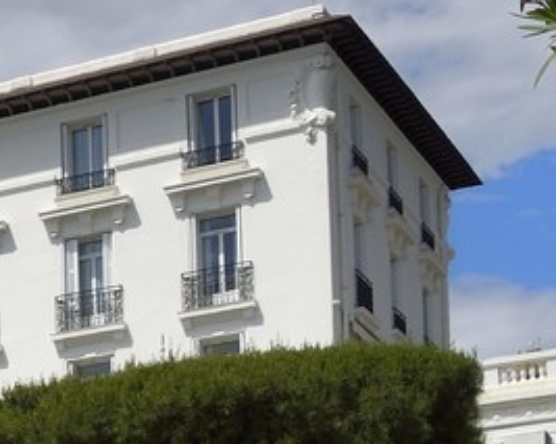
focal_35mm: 135
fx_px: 2219
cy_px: 934
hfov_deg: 10.9
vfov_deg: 10.4
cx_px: -962
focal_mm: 24
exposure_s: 1/250
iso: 200
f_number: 16
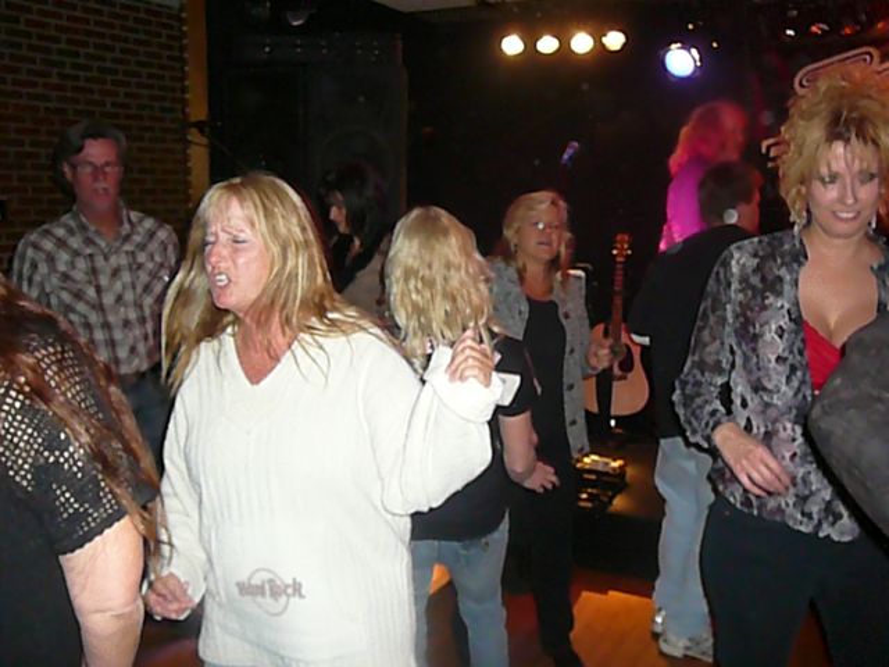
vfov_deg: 40.7
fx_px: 899
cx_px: 444
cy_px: 334
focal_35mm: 35
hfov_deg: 52.6
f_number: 2.8
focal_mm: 5.2
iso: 800
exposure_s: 1/30
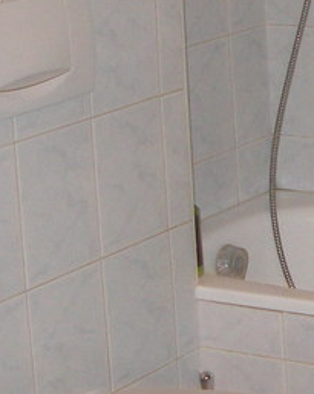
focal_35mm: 148
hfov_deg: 10.0
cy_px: 126
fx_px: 1722
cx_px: 522
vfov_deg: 13.0
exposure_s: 1/40
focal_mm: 6.3
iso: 200
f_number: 3.3
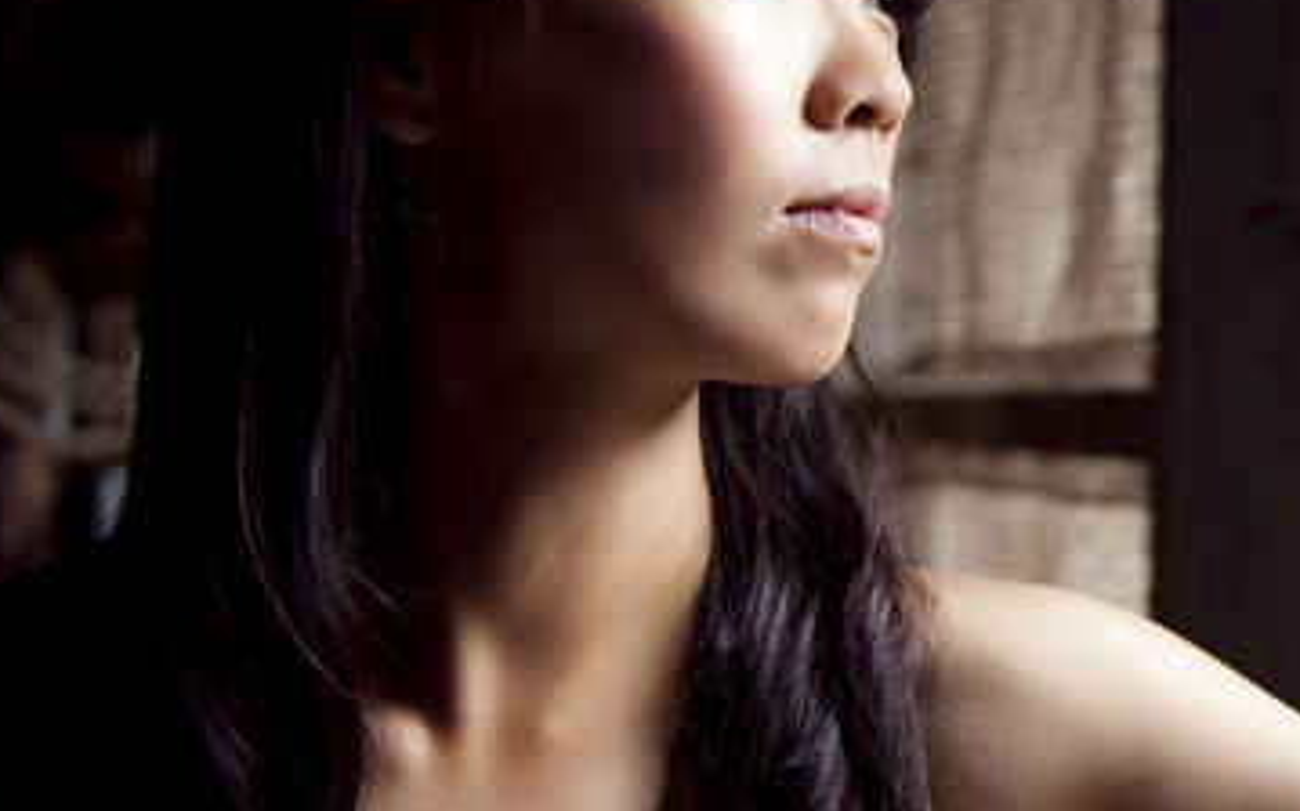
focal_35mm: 88
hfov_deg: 21.5
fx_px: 3116
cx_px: 1640
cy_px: 49
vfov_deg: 14.6
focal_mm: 31
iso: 1000
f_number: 2.8
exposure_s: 1/80
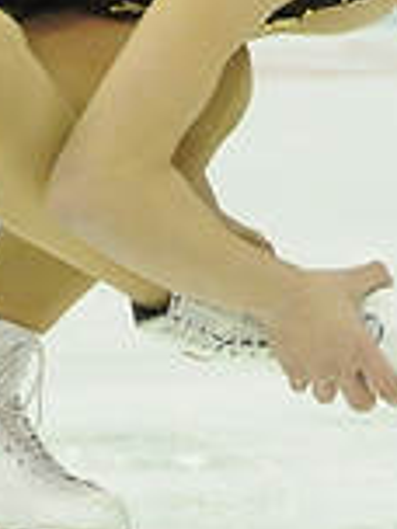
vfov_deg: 1.3
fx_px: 23151
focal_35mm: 1514
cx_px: 87
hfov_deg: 1.0
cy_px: 298
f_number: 5.6
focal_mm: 200
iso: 3200
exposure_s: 1/640
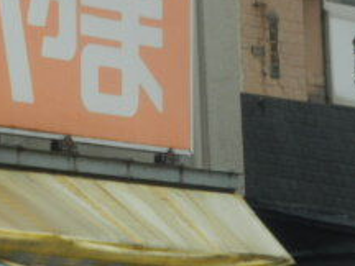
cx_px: -148
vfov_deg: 3.6
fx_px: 4194
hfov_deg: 4.8
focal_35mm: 409
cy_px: 16
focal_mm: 24.4
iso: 125
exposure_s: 1/125
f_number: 5.8
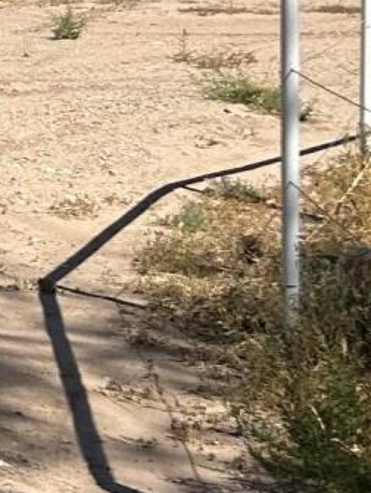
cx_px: -504
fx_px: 2211
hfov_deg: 8.8
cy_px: -32
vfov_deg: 12.5
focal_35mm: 155
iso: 50
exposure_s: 1/4630
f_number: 1.5
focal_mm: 5.7
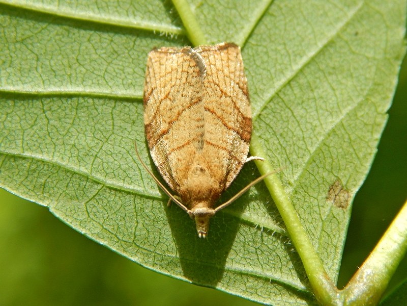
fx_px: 1352
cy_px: 153
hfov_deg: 17.1
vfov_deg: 12.9
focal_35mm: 115
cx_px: 204
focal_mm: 20.5
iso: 125
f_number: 4.6
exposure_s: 1/100
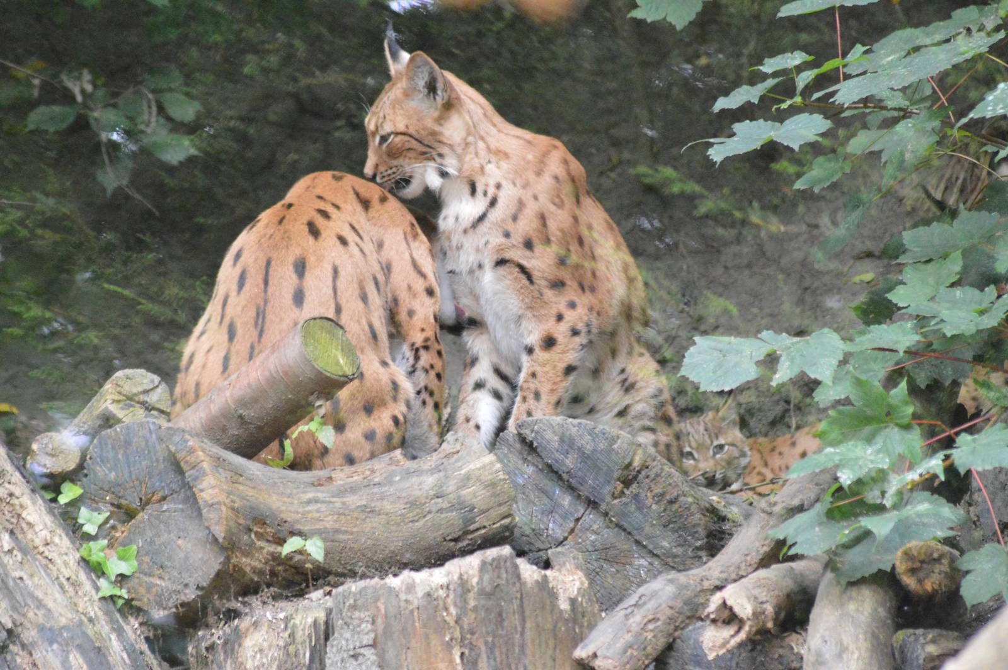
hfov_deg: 8.1
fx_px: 7134
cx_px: 504
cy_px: 335
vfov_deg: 5.4
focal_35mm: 255
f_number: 4.5
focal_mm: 170
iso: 6400
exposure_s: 1/500
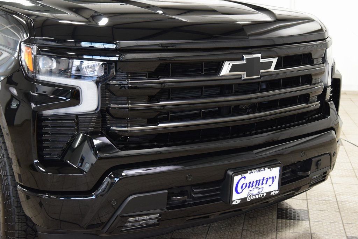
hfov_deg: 35.0
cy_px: 120
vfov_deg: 23.8
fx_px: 567
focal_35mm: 57
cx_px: 179
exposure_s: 1/15
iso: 1100
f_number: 6.3
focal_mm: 38
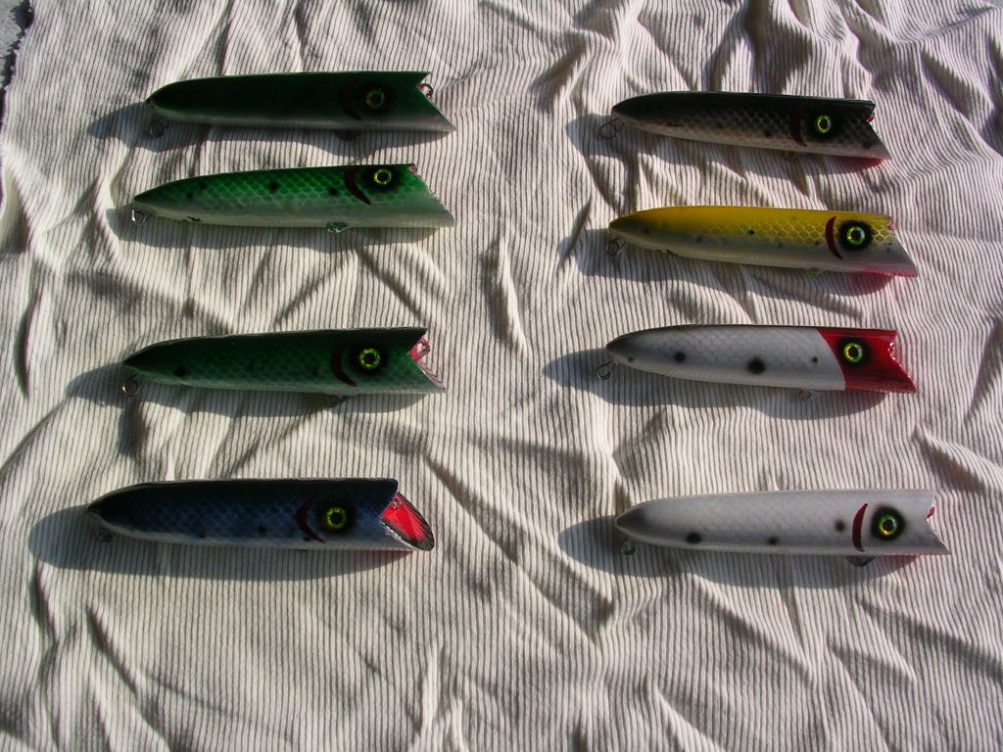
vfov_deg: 37.7
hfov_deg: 49.0
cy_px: 376
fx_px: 1101
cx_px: 502
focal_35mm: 38
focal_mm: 5.8
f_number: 5.6
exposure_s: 1/430
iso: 50
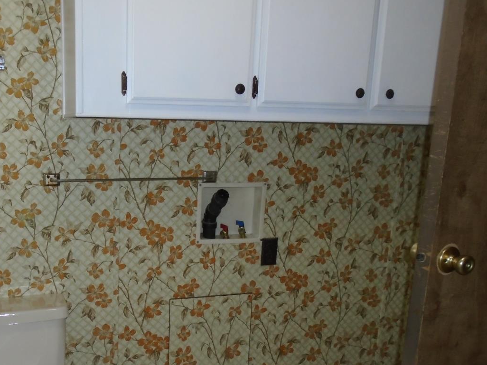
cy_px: 258
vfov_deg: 37.1
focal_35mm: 38
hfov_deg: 47.6
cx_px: 138
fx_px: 535
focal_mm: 4.6
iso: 200
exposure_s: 1/30
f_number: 3.2
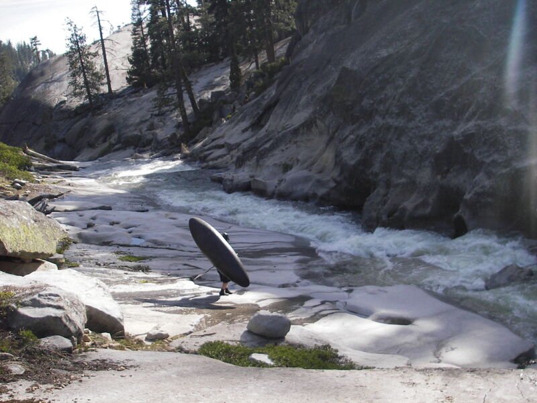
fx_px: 589
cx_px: 268
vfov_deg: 37.7
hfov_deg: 49.0
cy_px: 202
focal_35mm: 38
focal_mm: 6.3
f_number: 3.3
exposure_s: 1/250
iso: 50
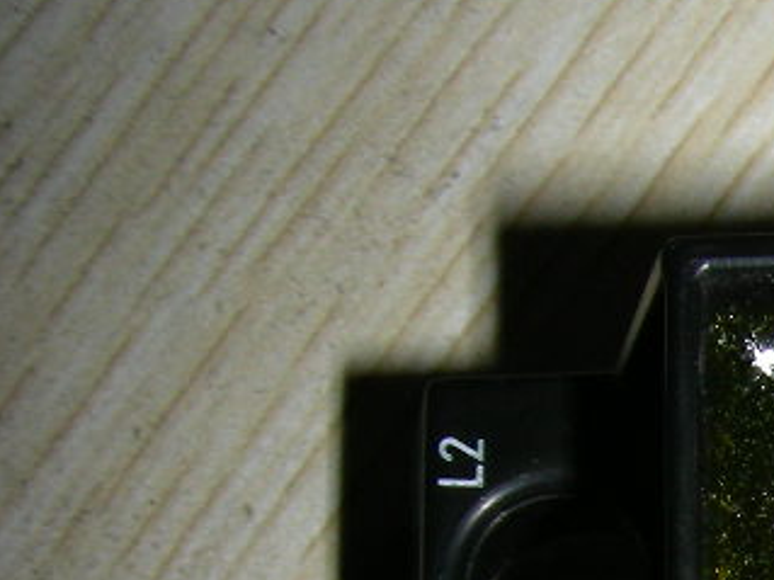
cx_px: 1237
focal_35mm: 122
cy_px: 760
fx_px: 2727
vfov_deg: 11.8
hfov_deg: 14.8
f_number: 6.8
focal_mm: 6.3
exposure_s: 1/60.1
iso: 50
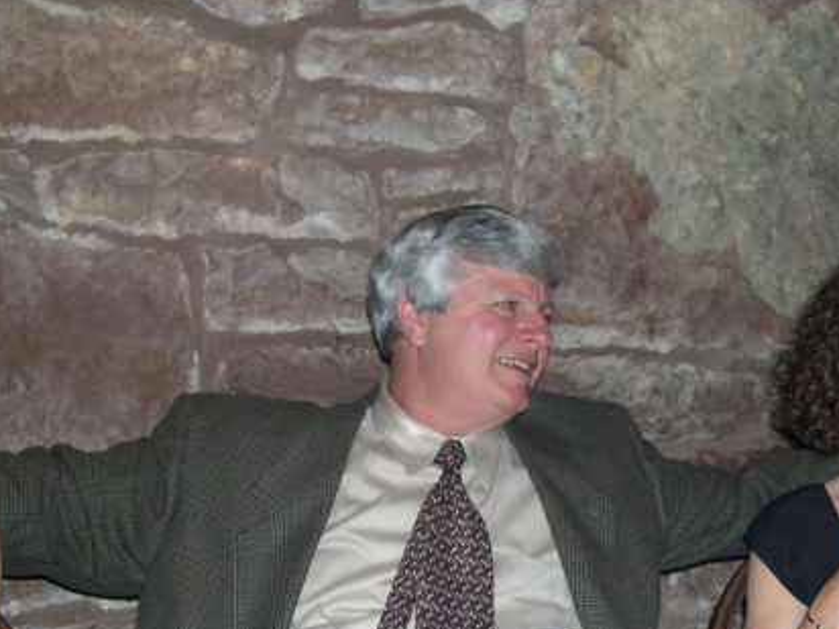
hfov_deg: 32.3
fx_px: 1430
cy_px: 464
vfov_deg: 24.6
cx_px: 597
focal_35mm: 59
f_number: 2.8
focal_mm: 8
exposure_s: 1/60
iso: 100
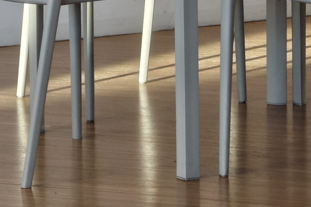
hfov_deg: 6.5
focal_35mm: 317
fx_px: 2739
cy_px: -75
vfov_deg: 4.3
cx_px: 138
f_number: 2.55
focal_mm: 13.3
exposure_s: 1/50
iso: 177
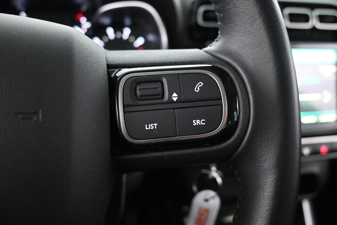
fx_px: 274
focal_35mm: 29
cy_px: 112
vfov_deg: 44.6
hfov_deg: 63.2
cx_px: 168
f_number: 3.8
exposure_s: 1/30
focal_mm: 19.5
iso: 4000
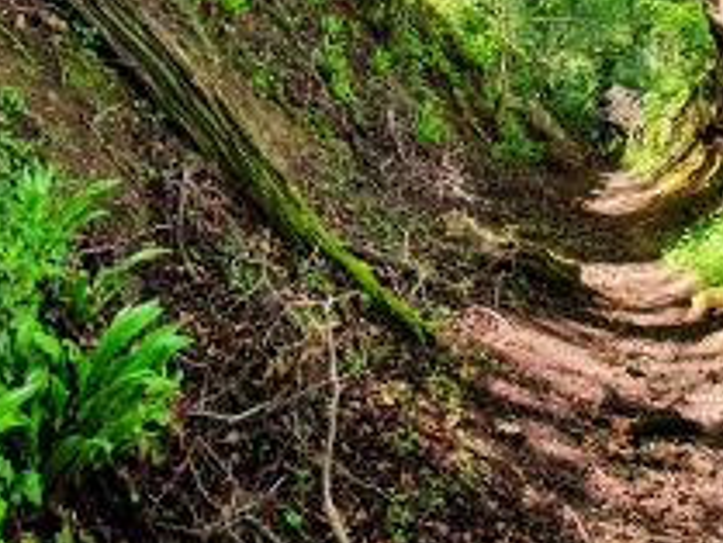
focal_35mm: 28
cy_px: 62
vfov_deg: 45.5
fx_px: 585
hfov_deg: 63.0
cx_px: 422
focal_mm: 1.8
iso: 50
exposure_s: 1/126
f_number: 2.2
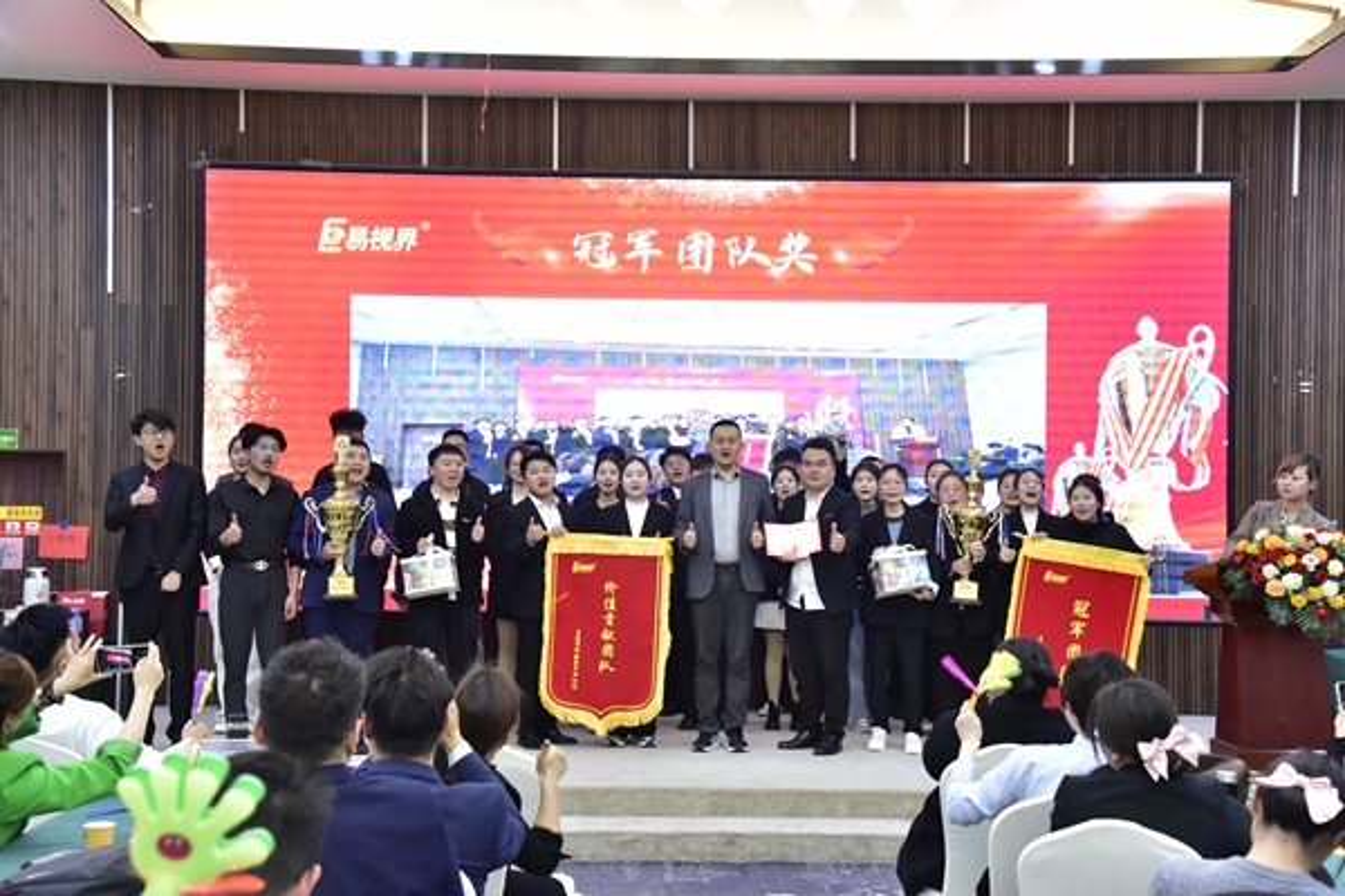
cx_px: 672
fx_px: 1718
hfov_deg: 42.7
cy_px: 448
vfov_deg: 29.2
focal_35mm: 46
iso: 6400
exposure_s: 1/200
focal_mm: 46
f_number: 5.6
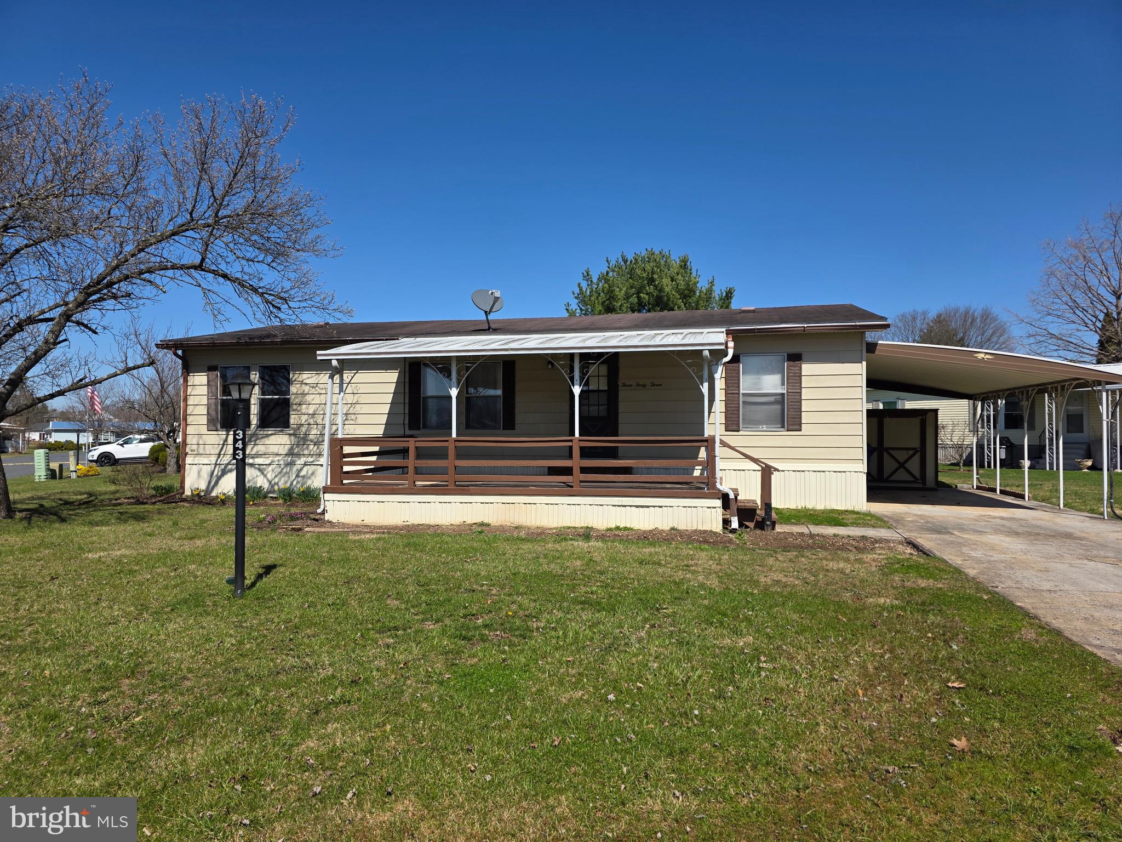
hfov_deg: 73.9
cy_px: 421
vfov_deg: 58.9
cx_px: 561
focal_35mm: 23
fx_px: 745
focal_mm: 6.3
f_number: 1.7
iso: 80
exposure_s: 1/7944
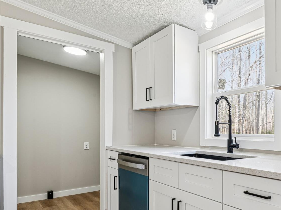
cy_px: 129
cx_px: 193
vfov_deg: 48.1
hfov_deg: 60.1
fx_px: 234
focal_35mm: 29
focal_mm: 16.5
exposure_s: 1/3.33
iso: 100
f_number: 13
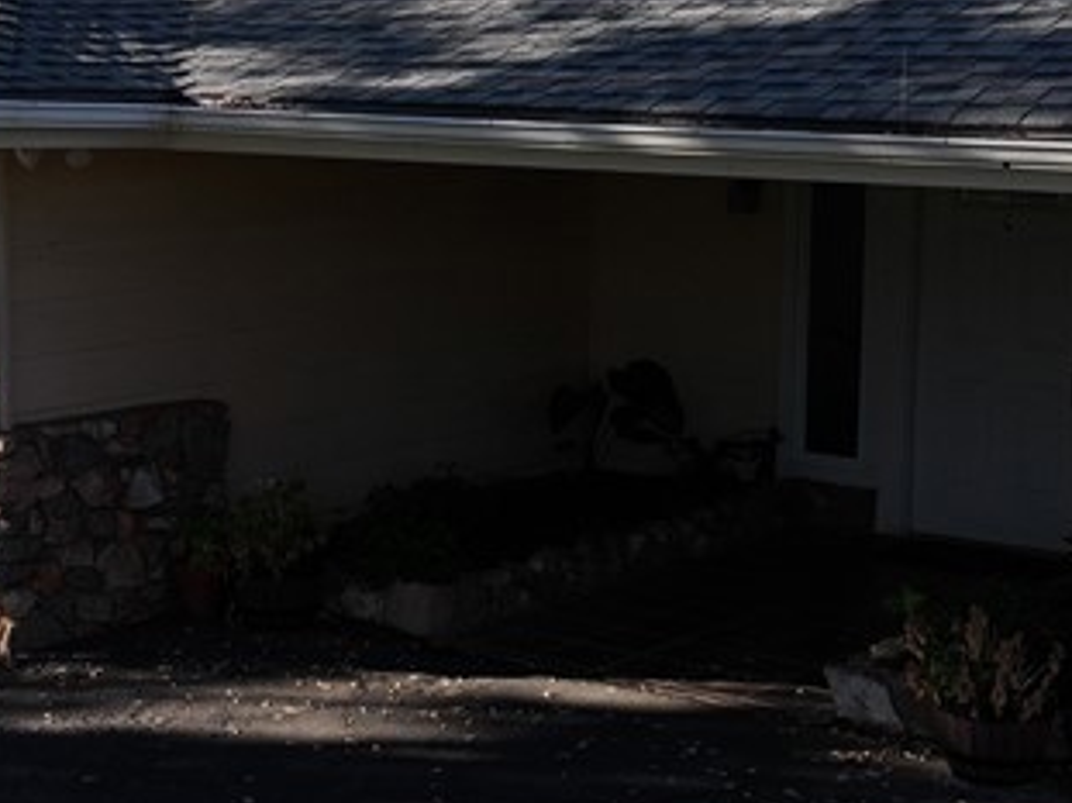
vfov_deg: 18.6
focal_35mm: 79
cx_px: 231
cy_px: 350
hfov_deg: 24.4
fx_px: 2446
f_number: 2.8
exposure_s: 1/120
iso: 150
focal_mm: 12.29
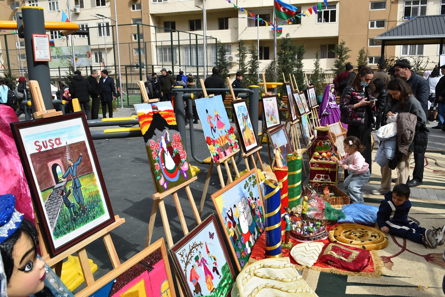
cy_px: 148
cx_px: 222
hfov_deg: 57.2
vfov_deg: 40.0
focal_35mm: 33
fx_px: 408
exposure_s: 1/400
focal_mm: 22
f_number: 10
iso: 200
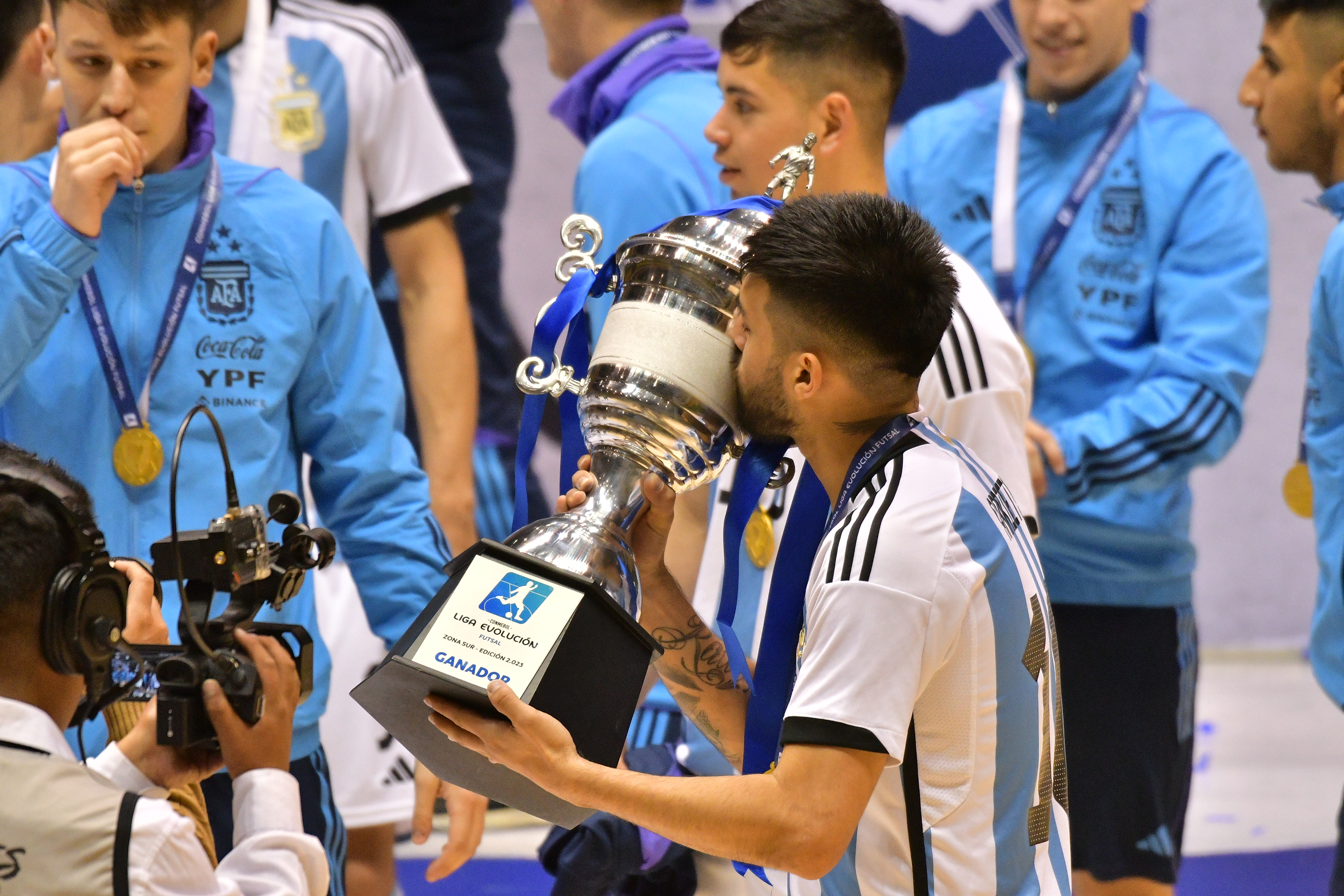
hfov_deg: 3.6
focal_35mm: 570
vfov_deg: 2.4
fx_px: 21278
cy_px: 448
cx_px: 672
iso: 2500
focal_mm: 380
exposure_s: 1/500
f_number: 5.6
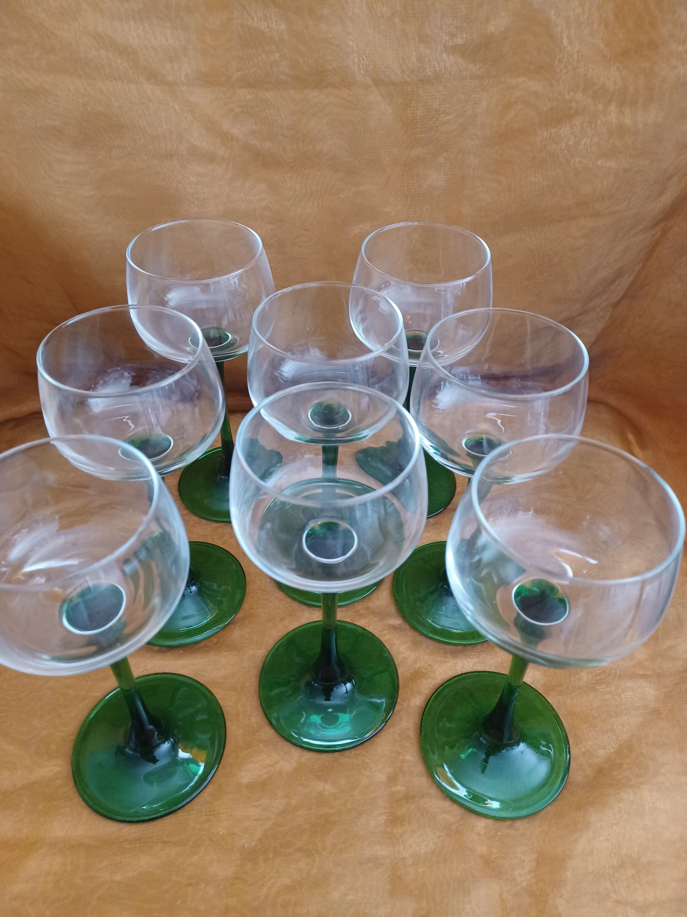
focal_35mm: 25
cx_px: 344
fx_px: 662
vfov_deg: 69.4
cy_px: 458
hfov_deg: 54.9
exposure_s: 1/25
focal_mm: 4.6
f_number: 1.8
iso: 800
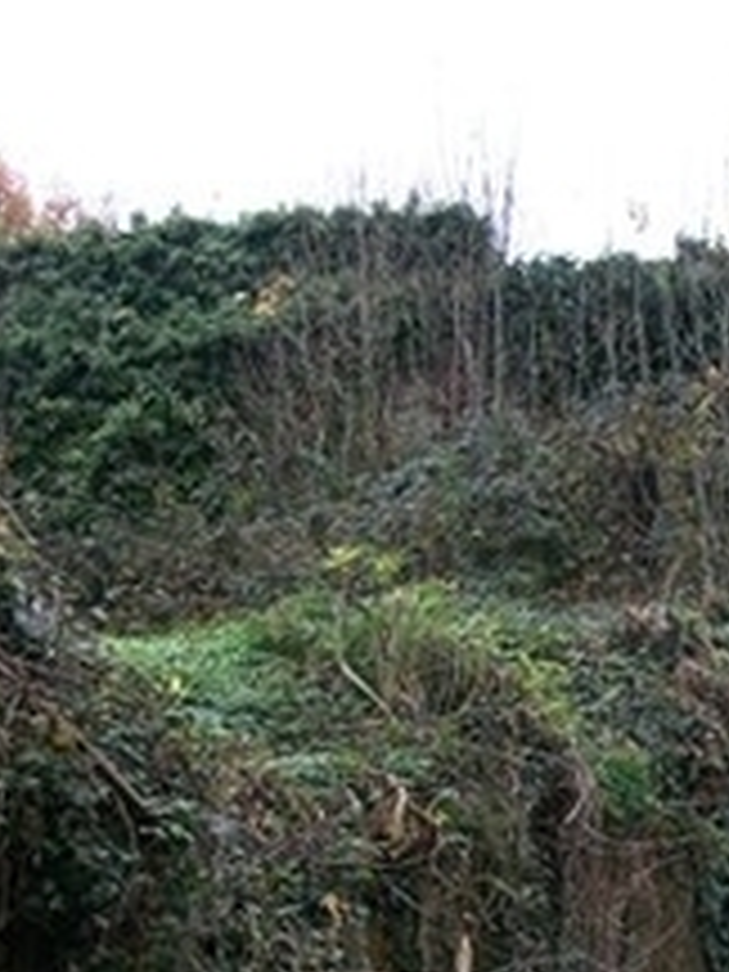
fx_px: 3117
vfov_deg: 17.3
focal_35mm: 111
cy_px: 990
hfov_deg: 13.0
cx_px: 860
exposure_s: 1/125
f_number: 3.2
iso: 80
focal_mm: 7.1
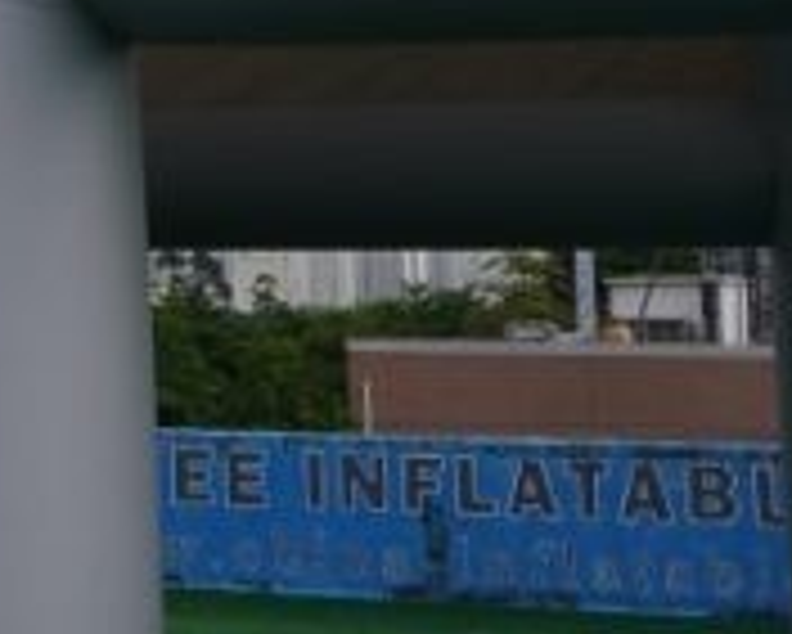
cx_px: -504
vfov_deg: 11.3
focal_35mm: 131
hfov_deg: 13.6
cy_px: -344
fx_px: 3072
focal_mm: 16
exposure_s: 1/200
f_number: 10
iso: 100
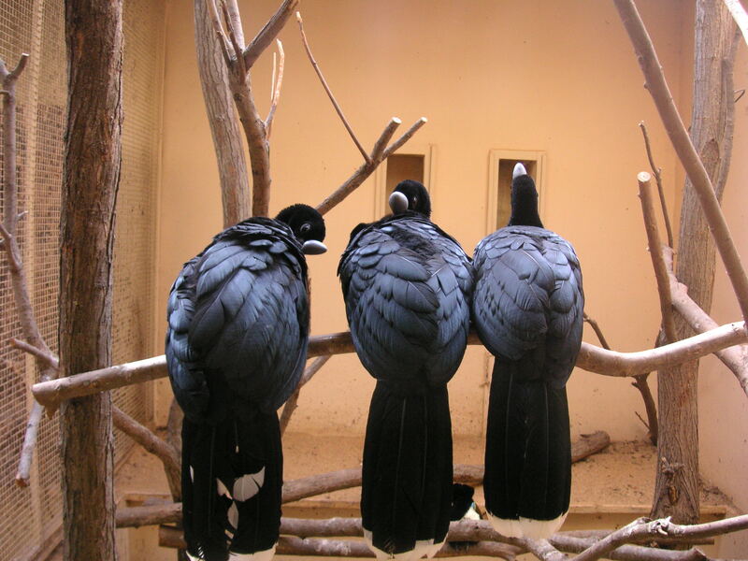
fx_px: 800
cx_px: 374
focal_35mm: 37
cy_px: 280
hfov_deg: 50.1
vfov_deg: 38.7
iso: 100
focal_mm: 6.1
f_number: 2.8
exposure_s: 1/45
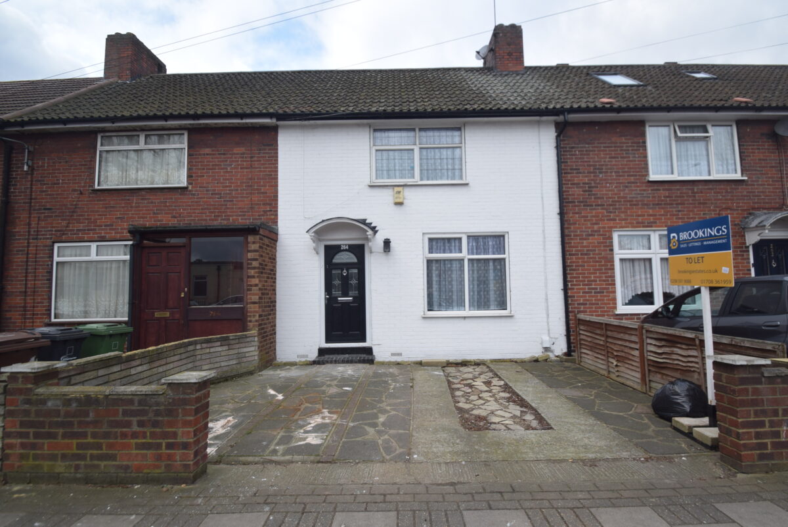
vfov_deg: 72.2
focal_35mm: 16
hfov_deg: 94.9
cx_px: 394
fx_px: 361
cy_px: 264
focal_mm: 11
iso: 220
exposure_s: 1/250
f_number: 8
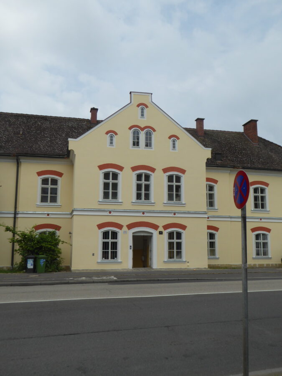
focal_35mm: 32
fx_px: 348
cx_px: 141
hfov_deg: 44.2
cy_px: 188
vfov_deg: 56.8
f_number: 3.5
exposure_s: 1/1300
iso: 100
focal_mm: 5.4
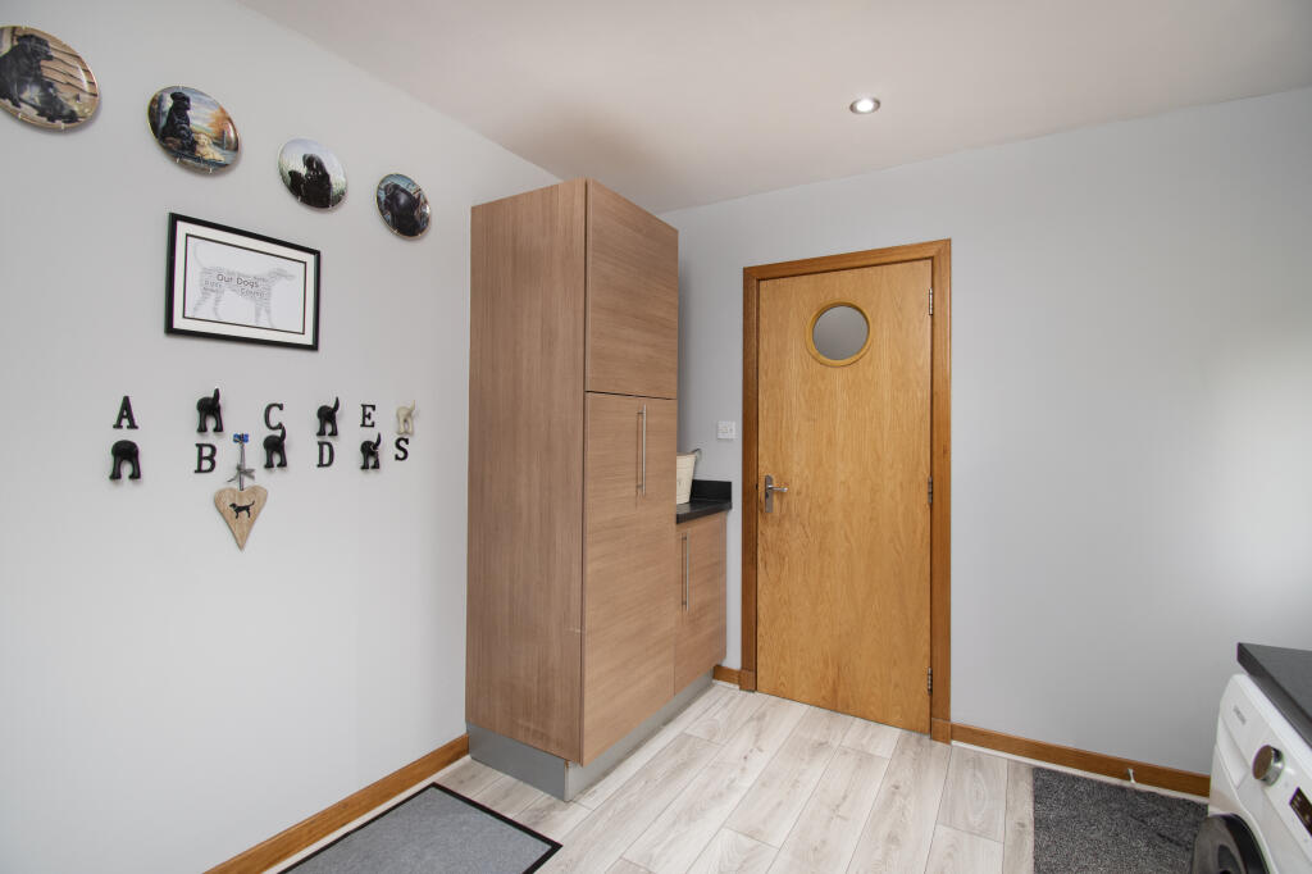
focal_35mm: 15
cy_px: 437
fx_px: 546
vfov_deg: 77.3
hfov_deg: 100.4
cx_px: 656
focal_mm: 10
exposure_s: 1/5
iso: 320
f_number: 8
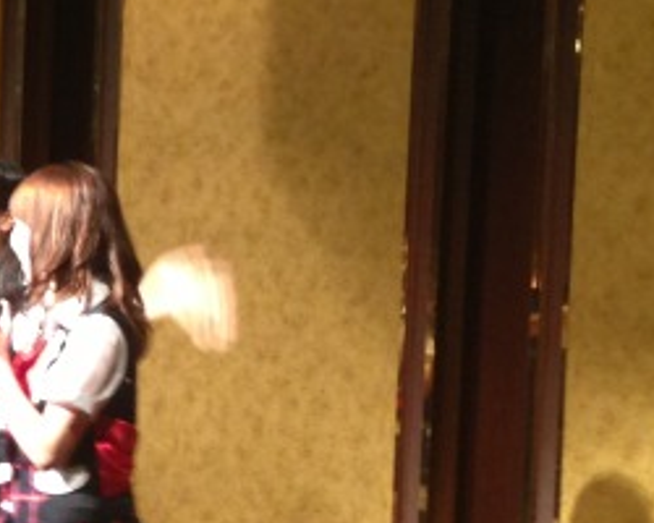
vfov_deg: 11.6
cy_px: 492
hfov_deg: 13.7
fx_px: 2555
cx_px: -324
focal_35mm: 132
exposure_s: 1/20
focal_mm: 4.13
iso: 160
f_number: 2.4
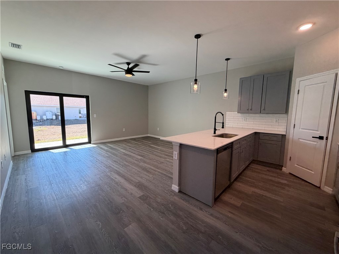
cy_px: 127
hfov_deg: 102.1
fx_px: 137
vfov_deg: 85.7
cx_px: 170
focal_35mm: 14
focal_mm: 2.22
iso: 100
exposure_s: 1/120
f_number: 2.2
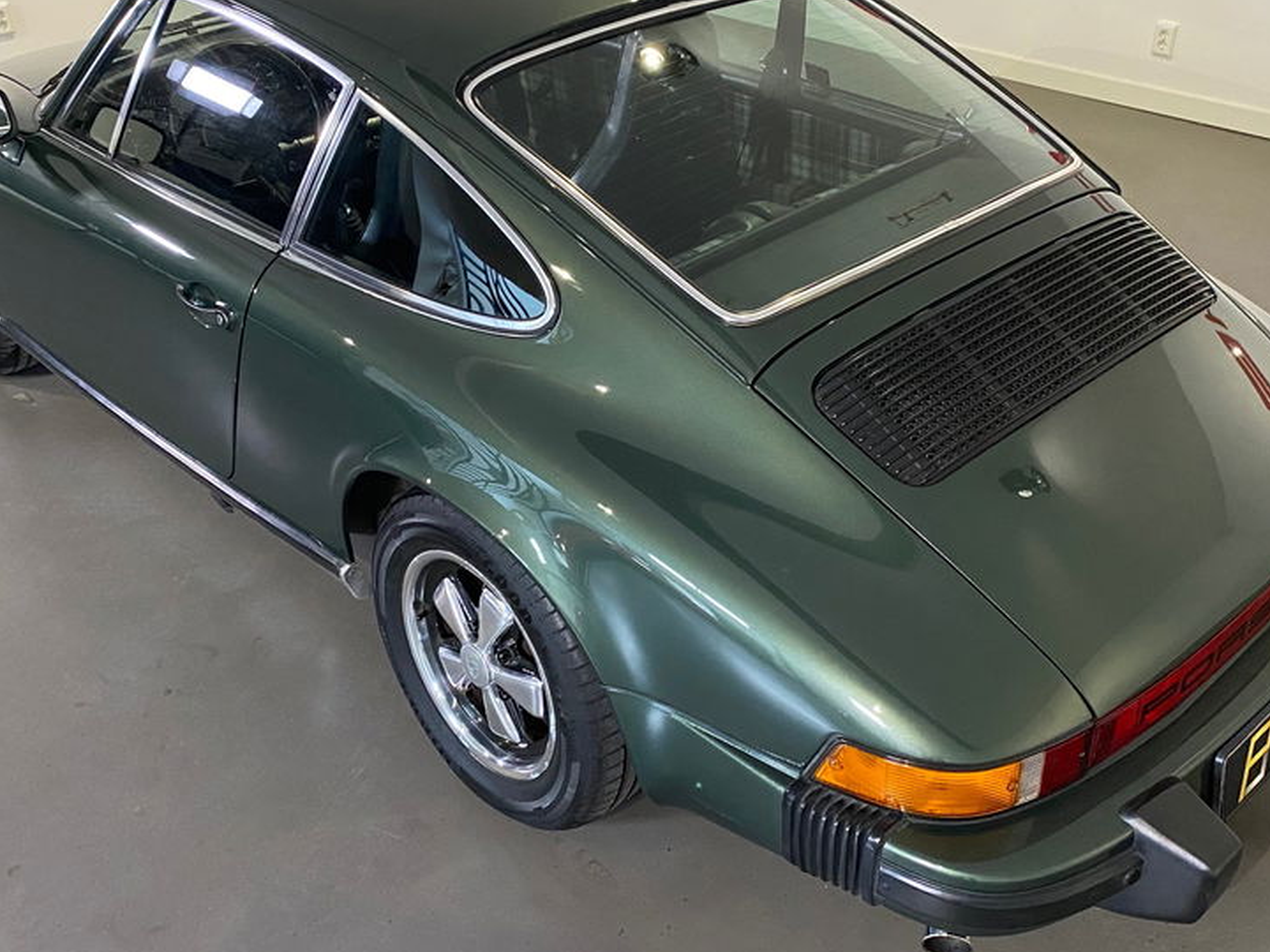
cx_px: 674
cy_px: 428
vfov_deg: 38.6
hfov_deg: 50.1
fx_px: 1357
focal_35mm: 37
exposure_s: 1/57
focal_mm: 4.25
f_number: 1.8
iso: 500
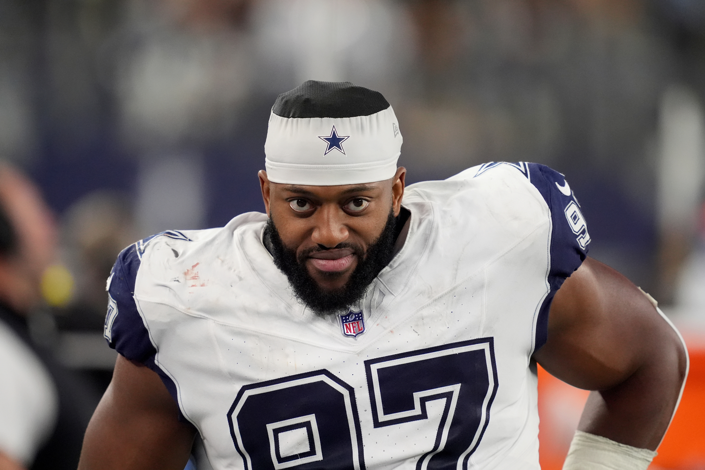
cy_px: 235
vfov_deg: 2.5
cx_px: 352
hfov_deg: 3.7
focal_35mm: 560
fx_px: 10966
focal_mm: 560
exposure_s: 1/1600
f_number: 4
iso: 5000
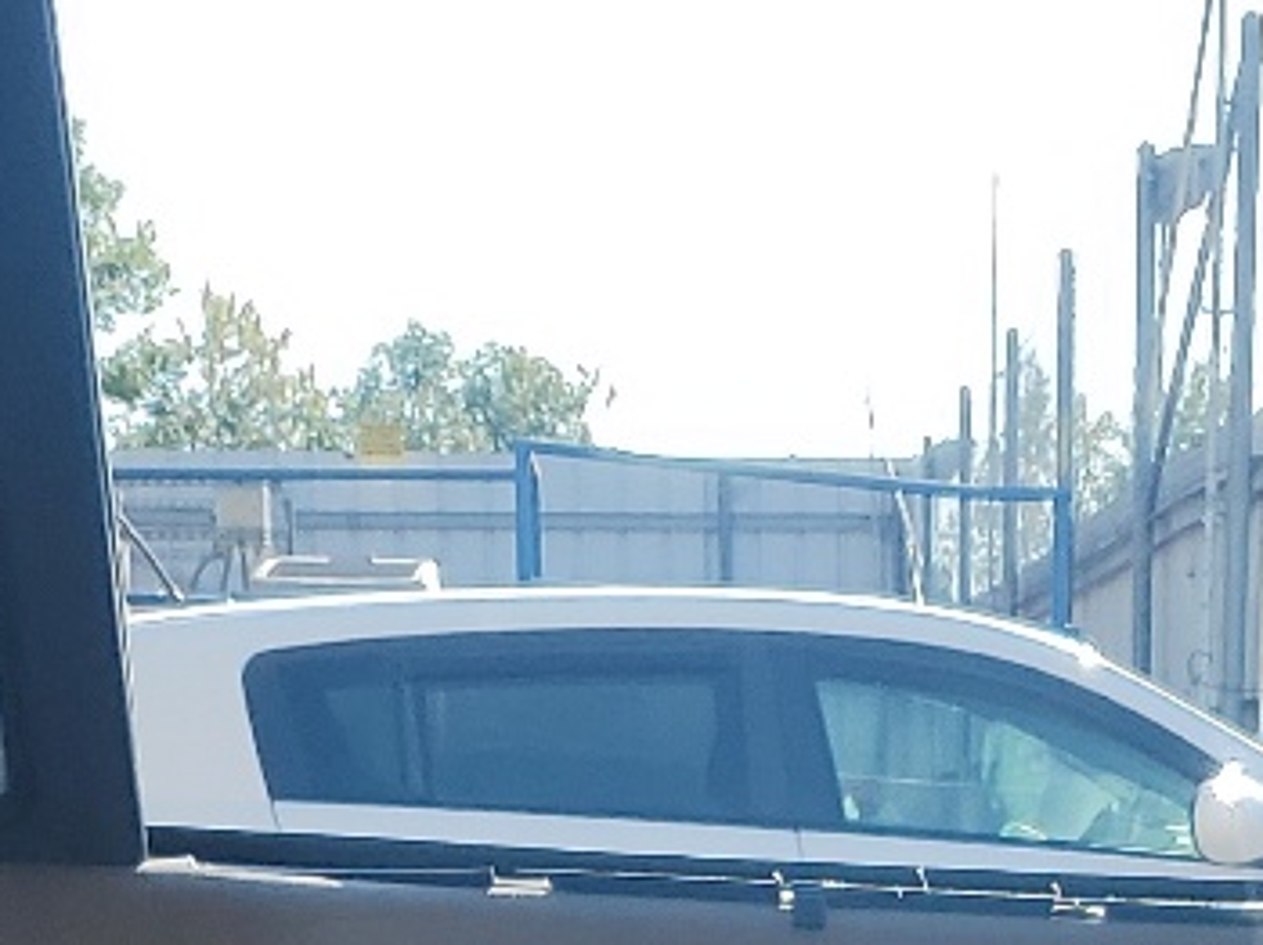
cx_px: 899
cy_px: 2074
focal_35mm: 119
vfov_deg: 11.0
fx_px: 4339
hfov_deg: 16.5
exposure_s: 1/1250
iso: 50
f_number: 1.5
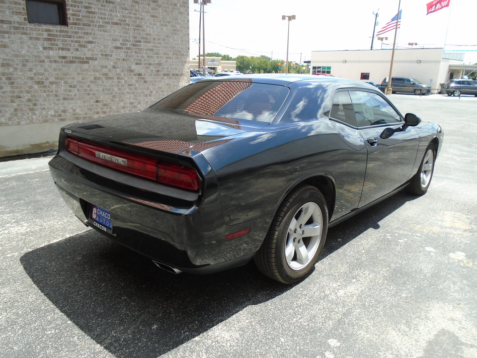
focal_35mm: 26
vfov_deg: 53.1
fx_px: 358
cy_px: 179
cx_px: 238
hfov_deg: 67.3
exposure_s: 1/400
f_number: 3.2
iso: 100
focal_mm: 4.6
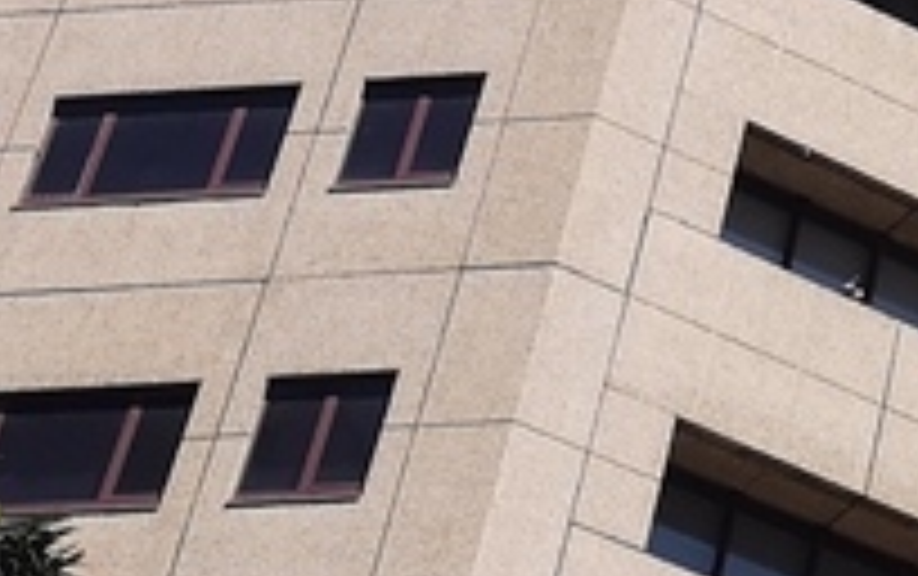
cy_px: -468
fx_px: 4208
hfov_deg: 11.6
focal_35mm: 168
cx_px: 1593
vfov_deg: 7.6
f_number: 1.8
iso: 50
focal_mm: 3.95
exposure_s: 1/1618
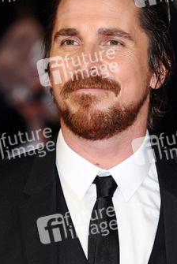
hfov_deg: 4.7
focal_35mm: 296
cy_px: 107
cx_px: 101
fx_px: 2175
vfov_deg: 7.0
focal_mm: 165
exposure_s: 1/250
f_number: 4.5
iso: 320
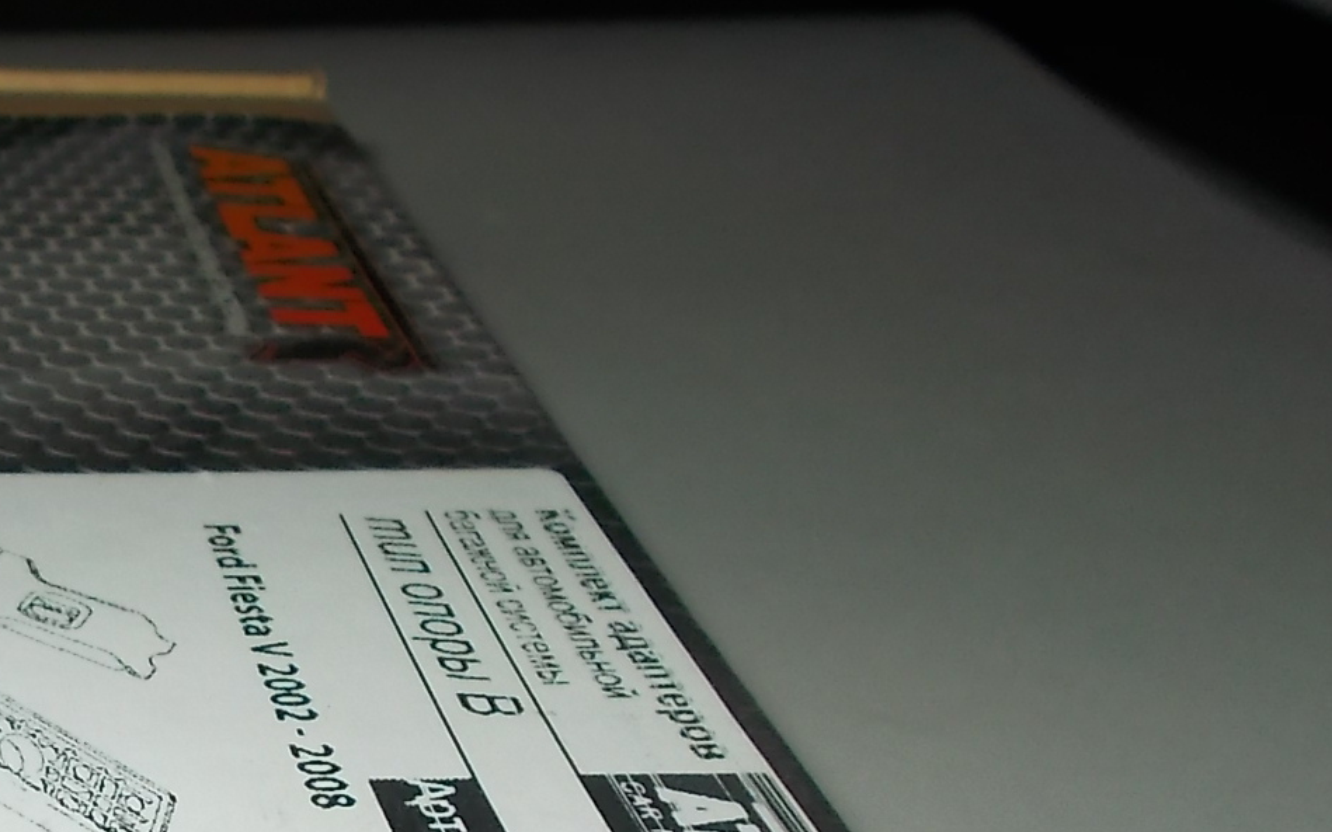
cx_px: -156
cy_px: 843
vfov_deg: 19.1
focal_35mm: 66
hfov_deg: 28.1
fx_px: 2396
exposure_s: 1/25
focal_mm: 4.6
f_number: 3.2
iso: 200
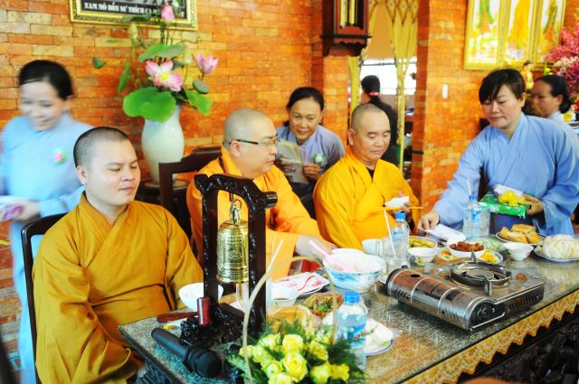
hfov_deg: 57.3
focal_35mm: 33
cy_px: 192
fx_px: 530
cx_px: 290
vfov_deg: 39.9
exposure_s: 1/30
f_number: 2.8
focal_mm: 22
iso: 800
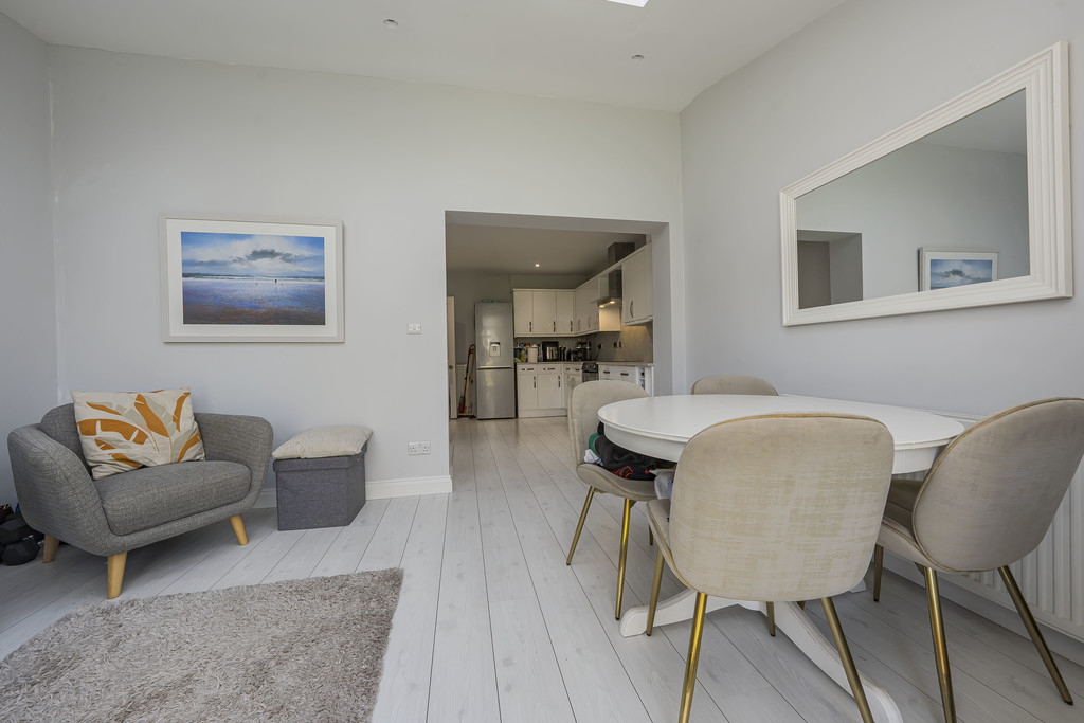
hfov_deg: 112.6
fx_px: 361
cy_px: 362
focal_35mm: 12
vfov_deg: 90.0
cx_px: 542
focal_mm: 12
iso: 320
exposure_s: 1/20
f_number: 9
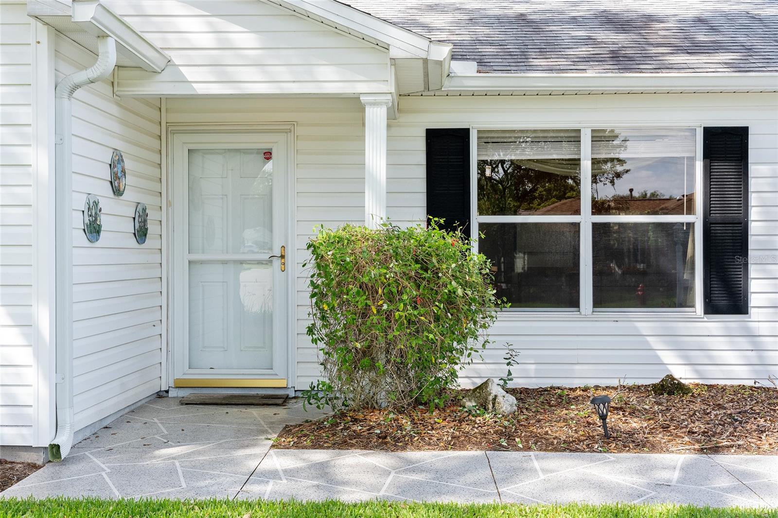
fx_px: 981
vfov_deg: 29.6
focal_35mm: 45
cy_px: 259
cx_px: 389
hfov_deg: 43.3
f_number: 9
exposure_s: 1/500
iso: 1250
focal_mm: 45.4
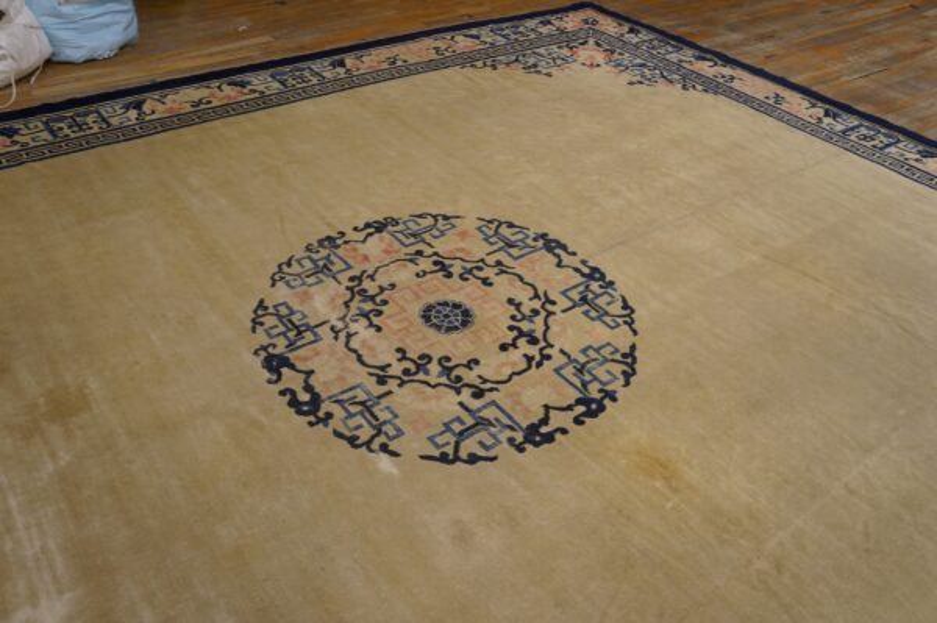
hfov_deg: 59.5
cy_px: 312
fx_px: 819
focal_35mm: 32
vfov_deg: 41.6
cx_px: 468
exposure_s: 1/60
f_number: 4
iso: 500
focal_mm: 21
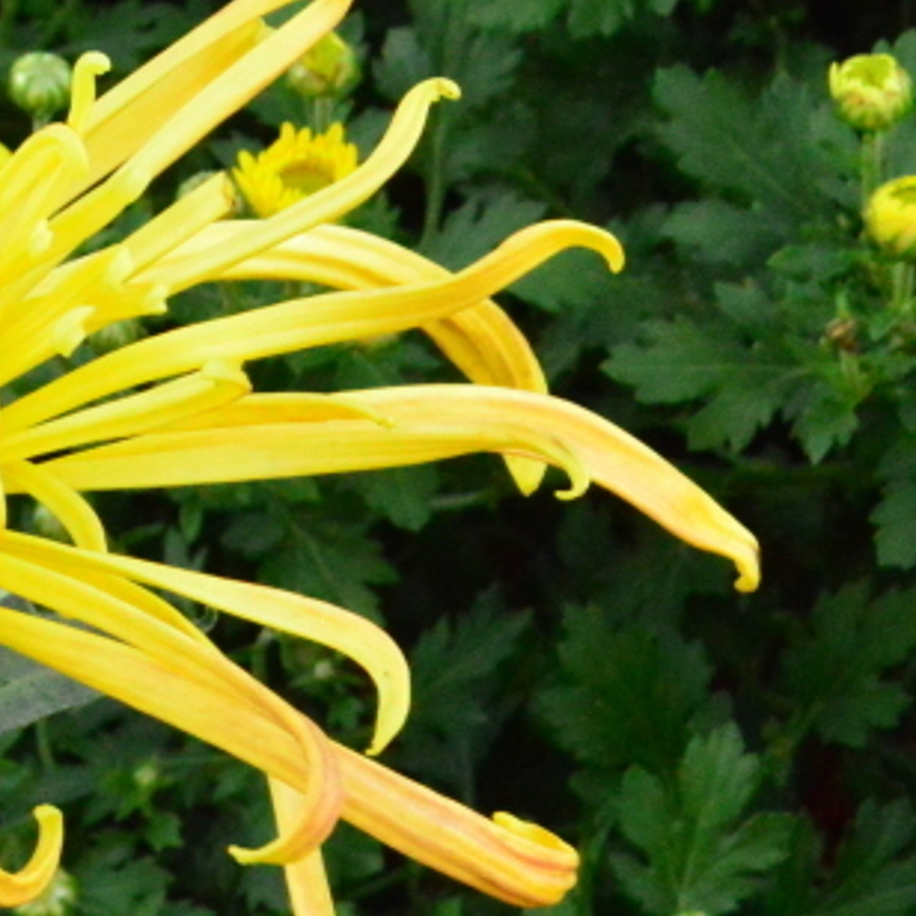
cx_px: 18
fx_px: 10149
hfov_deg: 5.2
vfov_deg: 5.2
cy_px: 635
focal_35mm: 339
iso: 6400
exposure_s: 1/50
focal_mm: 80
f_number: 18
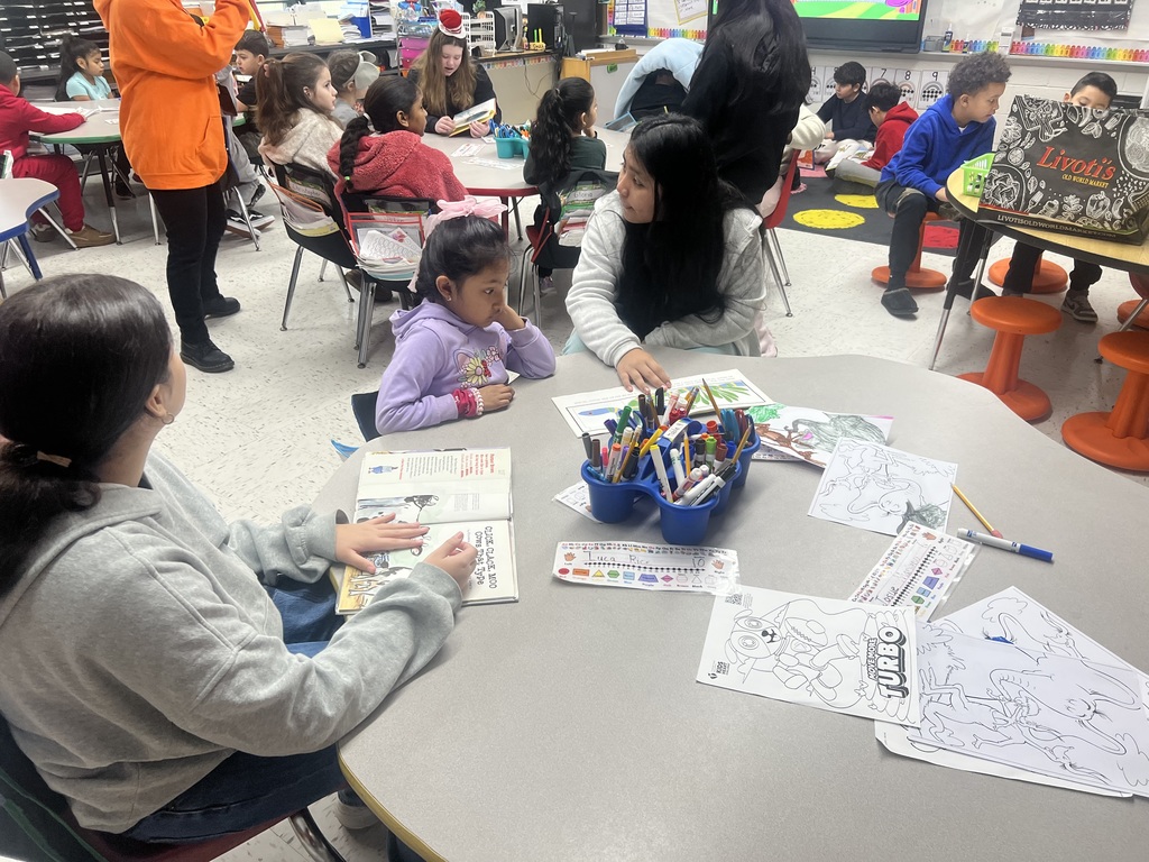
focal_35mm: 26
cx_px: 574
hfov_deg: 67.3
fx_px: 863
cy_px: 431
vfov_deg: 53.1
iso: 100
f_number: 1.5
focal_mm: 5.7
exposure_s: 1/120
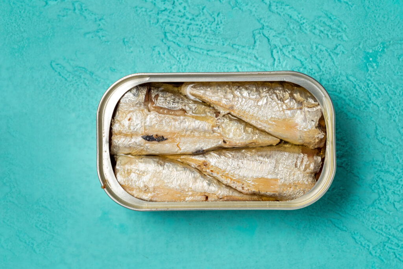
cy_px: 134
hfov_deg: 19.5
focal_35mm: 105
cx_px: 202
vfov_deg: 13.0
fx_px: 1176
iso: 800
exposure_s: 1/60
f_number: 7.1
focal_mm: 105
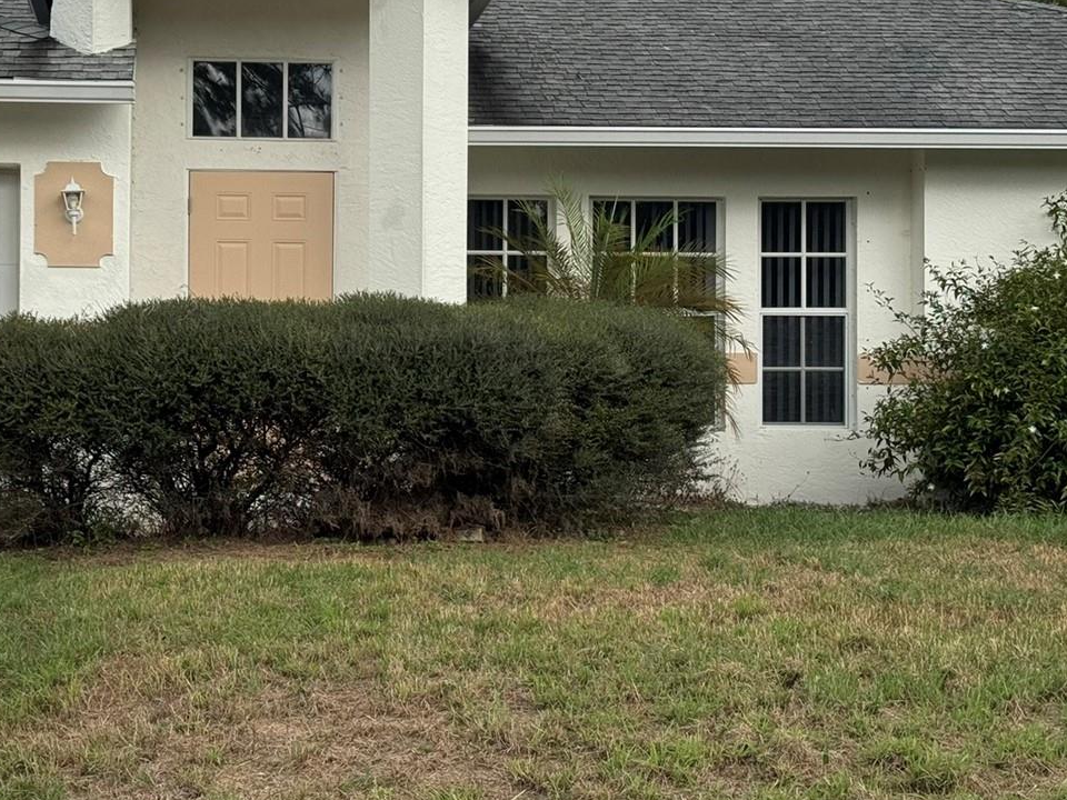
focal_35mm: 80
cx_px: 306
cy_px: 341
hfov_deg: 24.2
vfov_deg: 18.4
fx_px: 2466
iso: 64
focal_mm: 6.76
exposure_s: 1/2415
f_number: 1.78
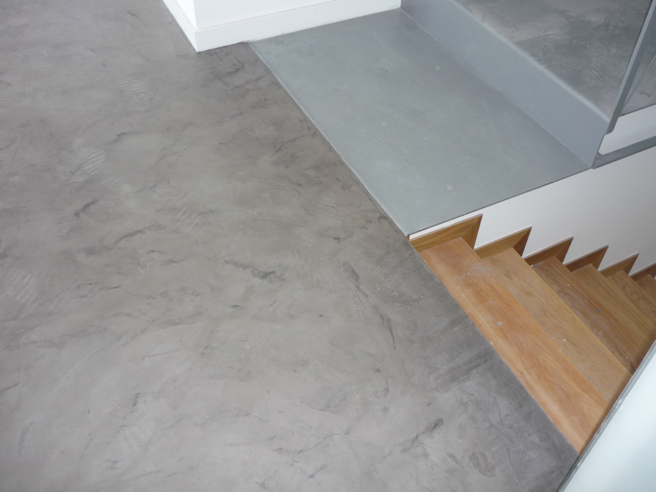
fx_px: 625
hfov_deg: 55.4
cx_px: 328
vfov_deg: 42.9
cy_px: 246
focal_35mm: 33
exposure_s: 1/30
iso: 160
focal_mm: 5.5
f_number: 2.8
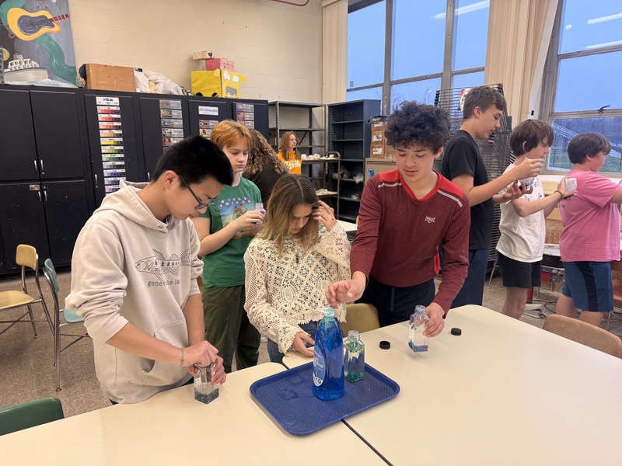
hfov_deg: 71.6
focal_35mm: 24
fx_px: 431
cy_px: 233
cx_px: 311
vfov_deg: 56.8
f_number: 1.78
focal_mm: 6.76
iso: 200
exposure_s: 1/120
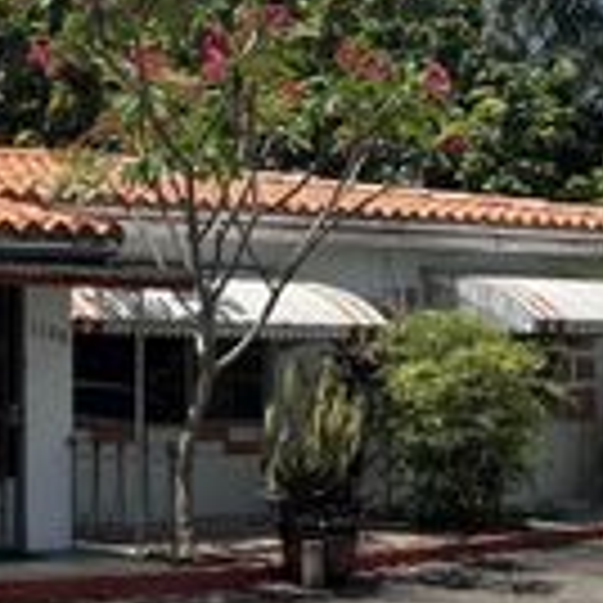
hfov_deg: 17.9
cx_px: -54
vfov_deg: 18.5
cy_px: 290
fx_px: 1853
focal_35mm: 94
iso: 80
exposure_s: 1/4310
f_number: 1.78
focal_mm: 6.76
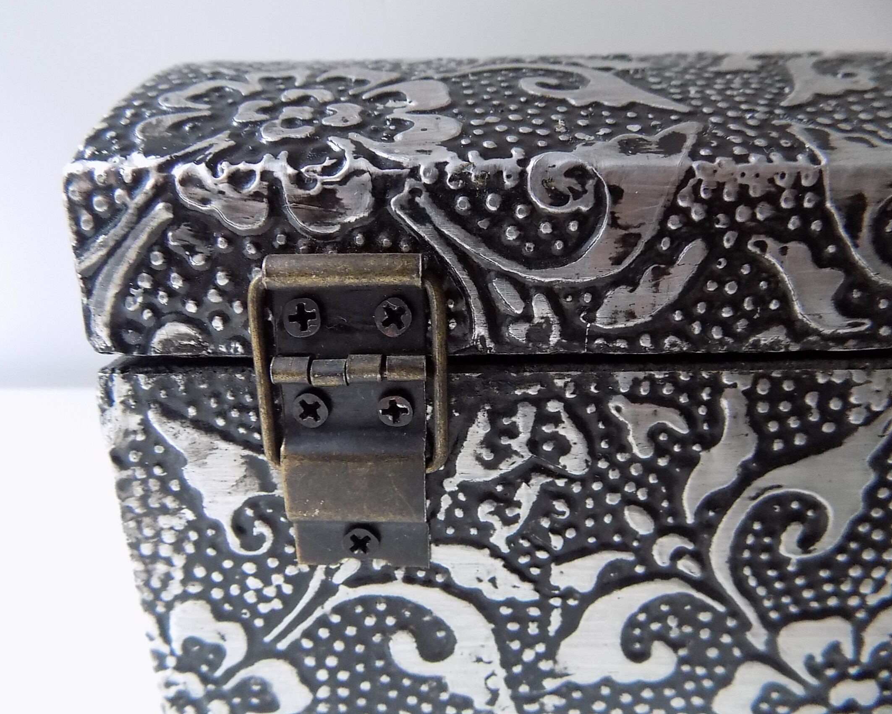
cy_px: 357
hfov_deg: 70.3
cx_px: 457
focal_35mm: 24
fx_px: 634
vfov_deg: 58.8
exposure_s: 1/30
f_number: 3.1
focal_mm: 4
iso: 400
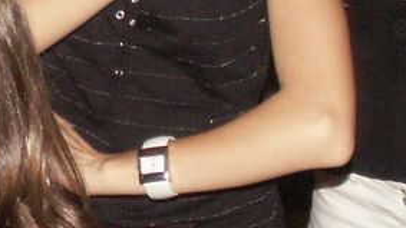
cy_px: 22
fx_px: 2045
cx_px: -40
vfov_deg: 6.4
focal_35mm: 190
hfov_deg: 11.2
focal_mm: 5.86
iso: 160
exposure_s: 1/40
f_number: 2.8
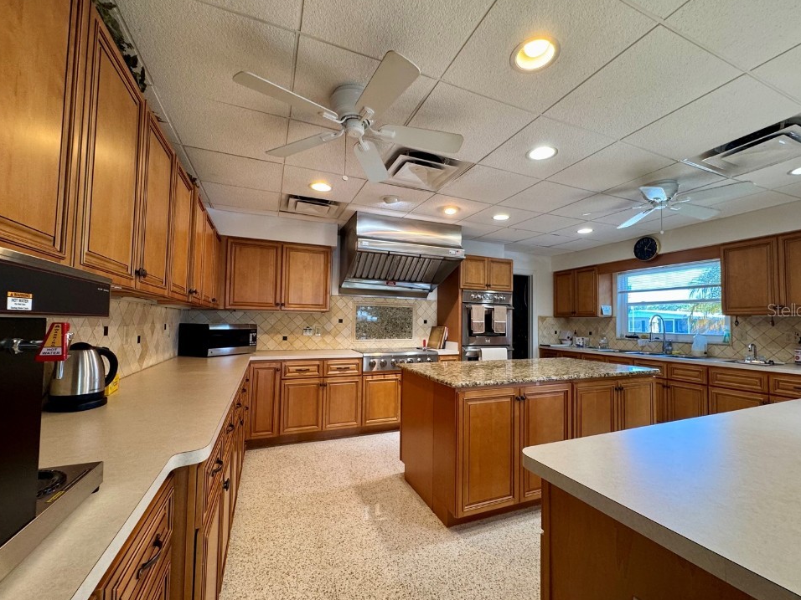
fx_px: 347
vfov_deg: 81.7
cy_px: 310
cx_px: 417
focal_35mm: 15
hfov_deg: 98.1
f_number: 2.2
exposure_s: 1/60
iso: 160
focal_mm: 2.22
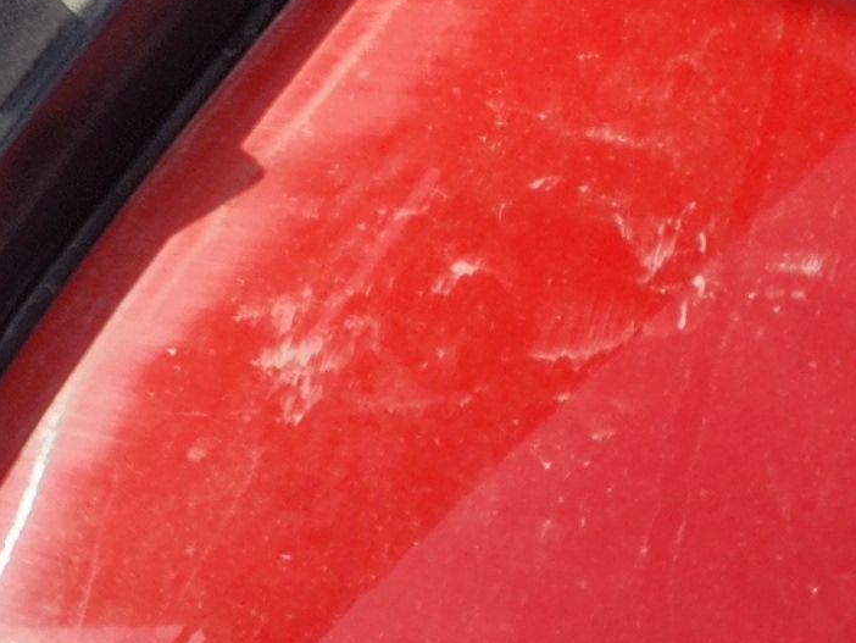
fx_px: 3241
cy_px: -179
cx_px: -1269
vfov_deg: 11.1
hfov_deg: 11.9
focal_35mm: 131
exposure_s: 1/677
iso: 25
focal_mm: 5.54
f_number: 1.8
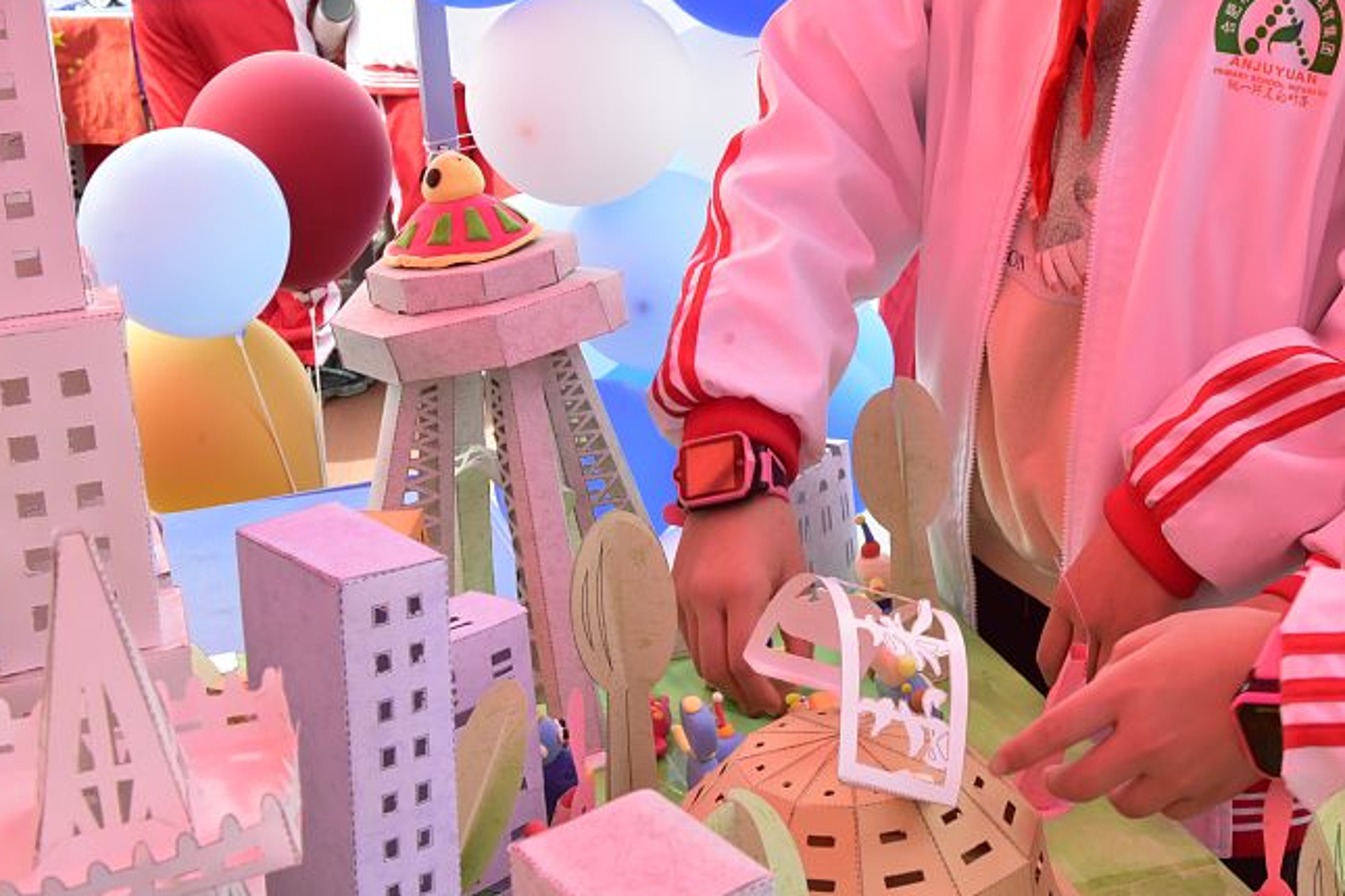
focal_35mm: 67
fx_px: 2503
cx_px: 865
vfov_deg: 20.2
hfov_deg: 29.9
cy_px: 247
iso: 1250
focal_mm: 36
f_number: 14
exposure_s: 1/125
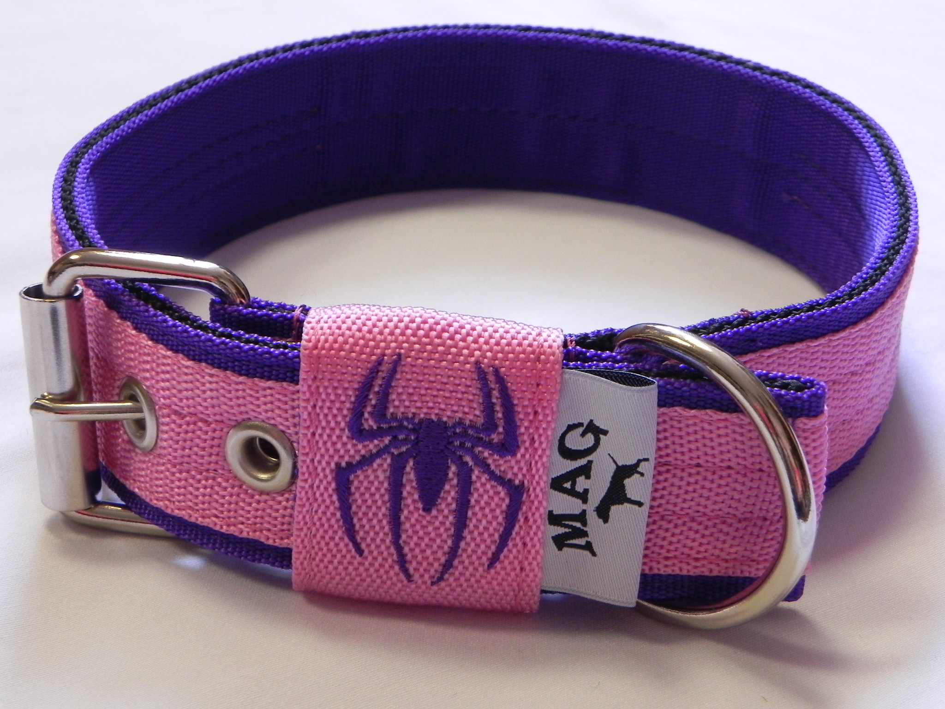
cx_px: 472
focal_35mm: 66
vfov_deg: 22.3
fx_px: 1802
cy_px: 354
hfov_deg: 29.4
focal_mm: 11.8
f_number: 3.5
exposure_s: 1/30
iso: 228
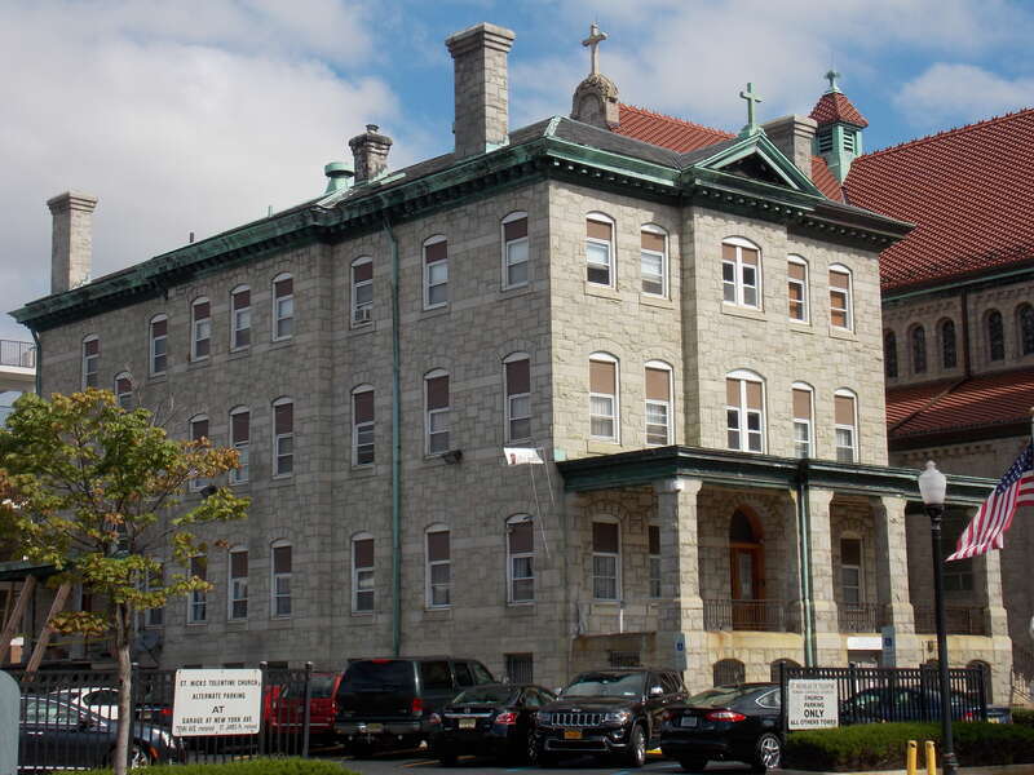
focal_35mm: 59
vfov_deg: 24.8
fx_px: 1762
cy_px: 388
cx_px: 517
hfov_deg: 32.7
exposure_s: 1/800
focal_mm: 10.5
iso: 80
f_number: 4
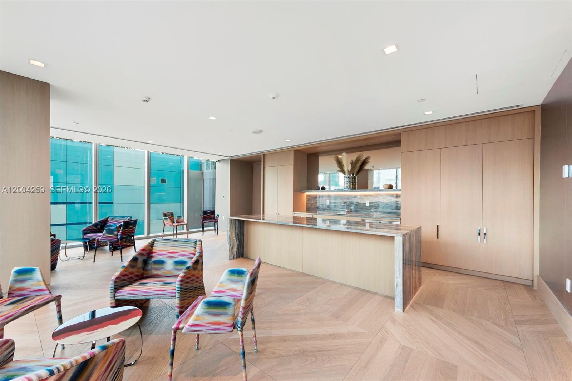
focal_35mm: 14
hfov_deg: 104.2
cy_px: 190
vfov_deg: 81.2
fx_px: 222
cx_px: 286
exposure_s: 1/30
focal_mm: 14
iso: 320
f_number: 8
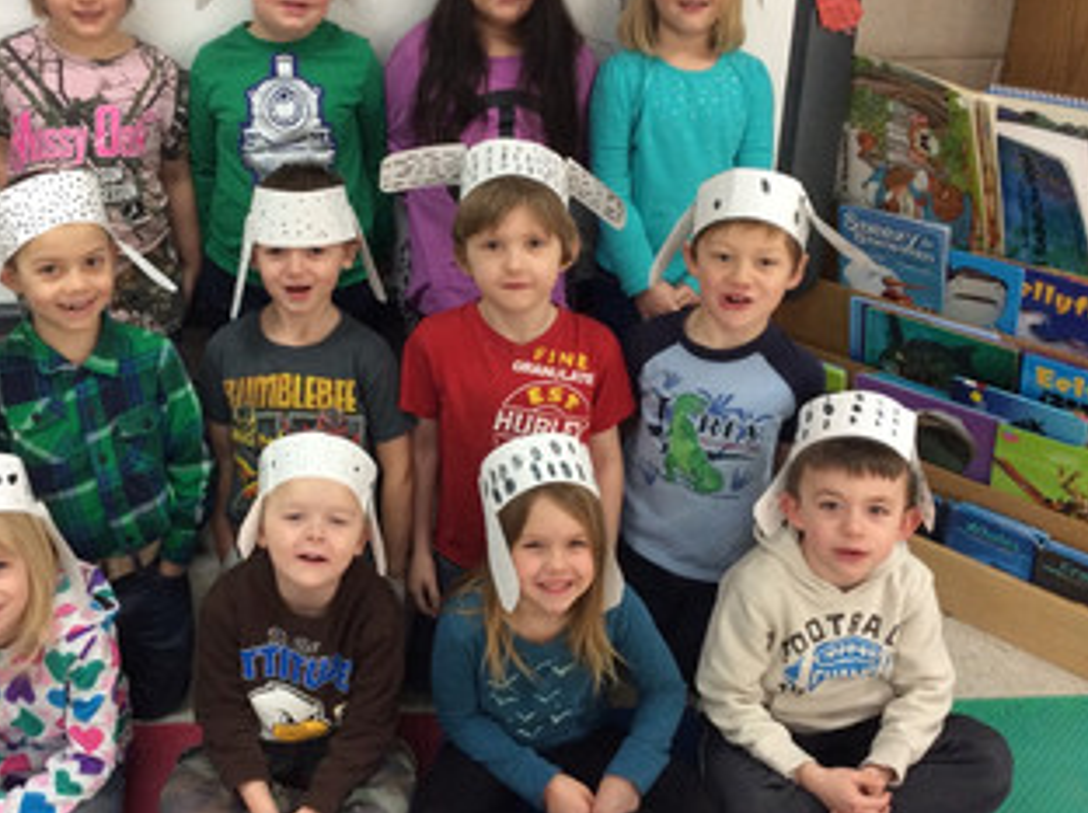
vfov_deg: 35.0
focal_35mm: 41
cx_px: 432
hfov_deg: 45.6
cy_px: 365
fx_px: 1287
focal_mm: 3.3
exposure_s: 1/24
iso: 100
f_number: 2.4
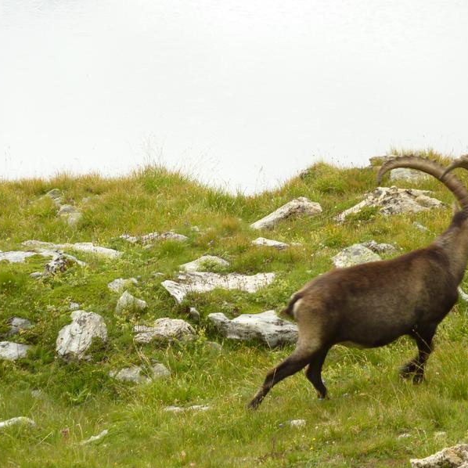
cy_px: 234
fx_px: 2478
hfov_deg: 10.8
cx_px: 292
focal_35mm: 162
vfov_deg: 10.8
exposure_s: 1/50
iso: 100
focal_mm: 22.5
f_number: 4.5
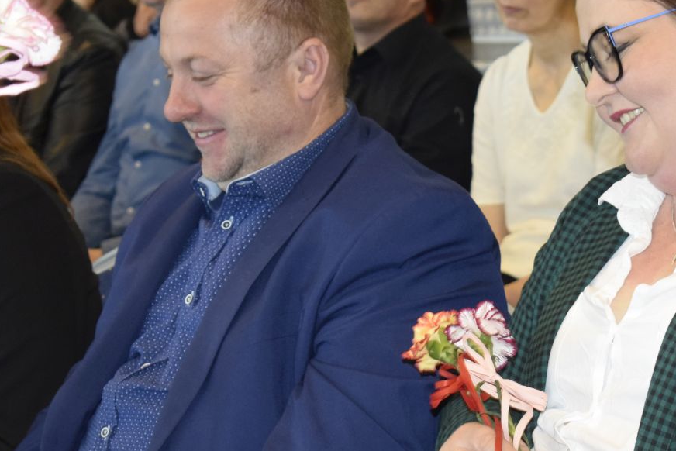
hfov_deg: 14.4
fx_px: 2665
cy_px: 236
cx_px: 427
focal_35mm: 142
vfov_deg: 9.7
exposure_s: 1/60
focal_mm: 55
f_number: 5.6
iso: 1800
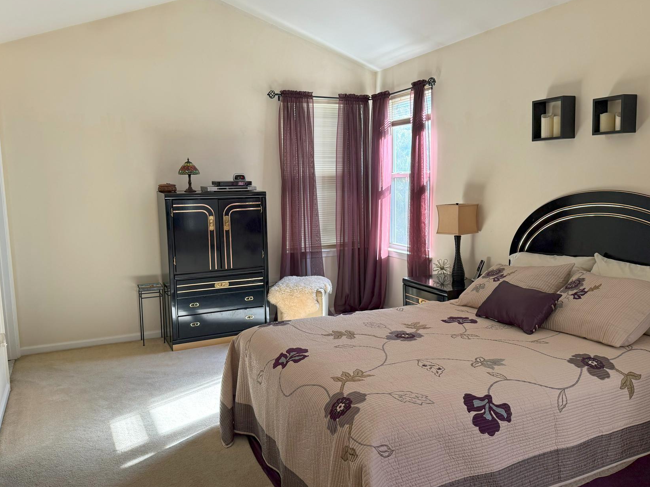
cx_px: 336
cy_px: 248
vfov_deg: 46.8
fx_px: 563
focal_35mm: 30
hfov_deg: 59.9
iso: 125
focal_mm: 6.76
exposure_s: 1/146
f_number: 1.78
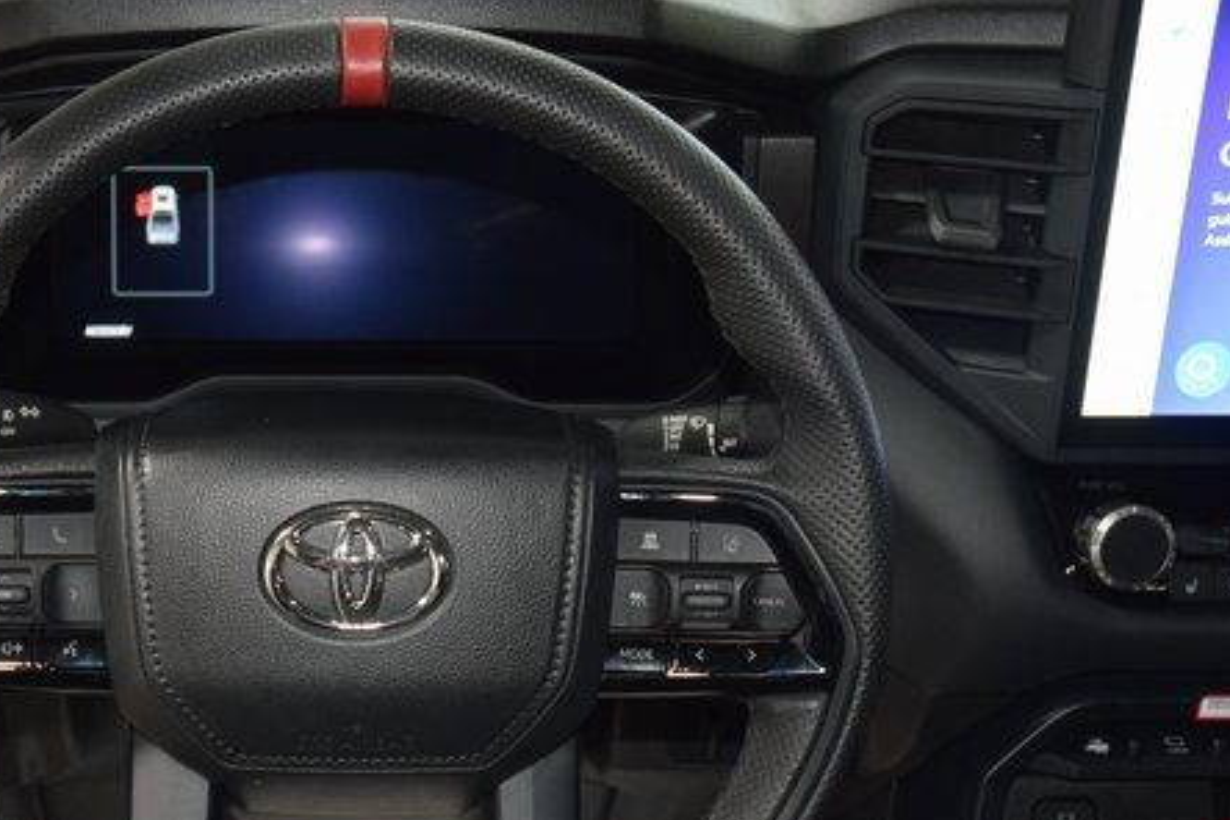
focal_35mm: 63
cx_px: 357
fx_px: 2143
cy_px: 522
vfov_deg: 21.6
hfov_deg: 31.6
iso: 1800
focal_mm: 29
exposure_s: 1/50
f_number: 3.8
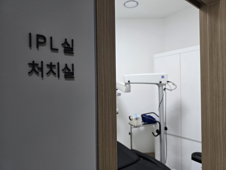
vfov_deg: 58.9
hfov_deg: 73.9
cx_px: 113
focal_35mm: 23
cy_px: 85
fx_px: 150
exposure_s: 1/120
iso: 200
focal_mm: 6.3
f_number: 1.7
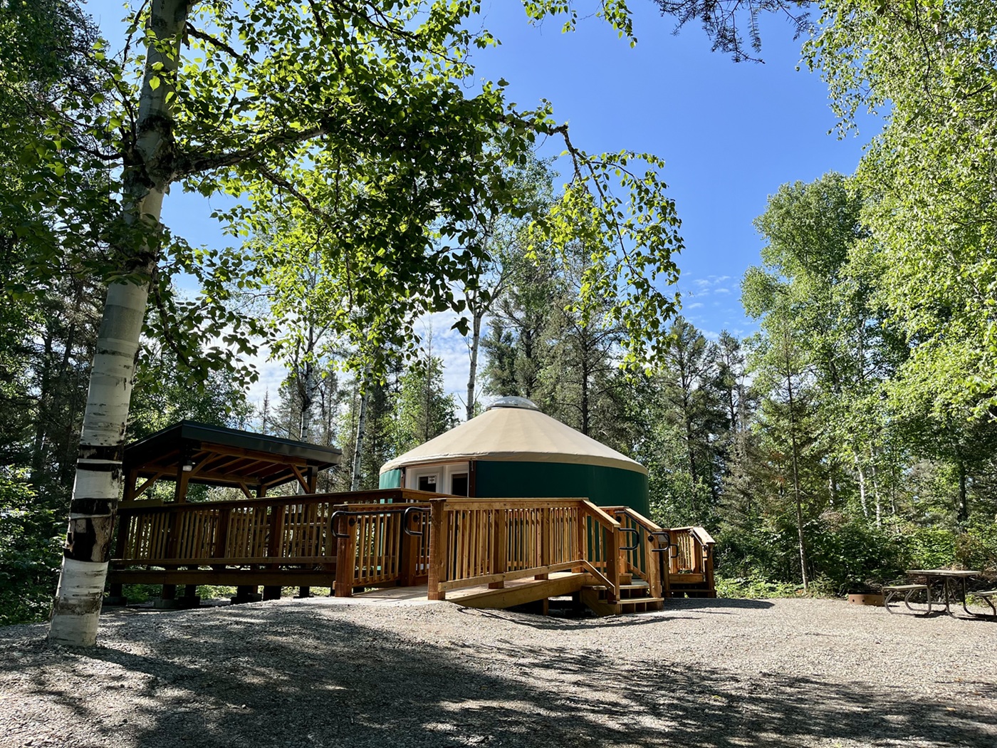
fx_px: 749
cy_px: 374
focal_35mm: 26
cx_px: 498
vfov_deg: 53.1
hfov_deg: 67.3
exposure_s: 1/1862
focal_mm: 5.1
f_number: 1.6
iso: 50
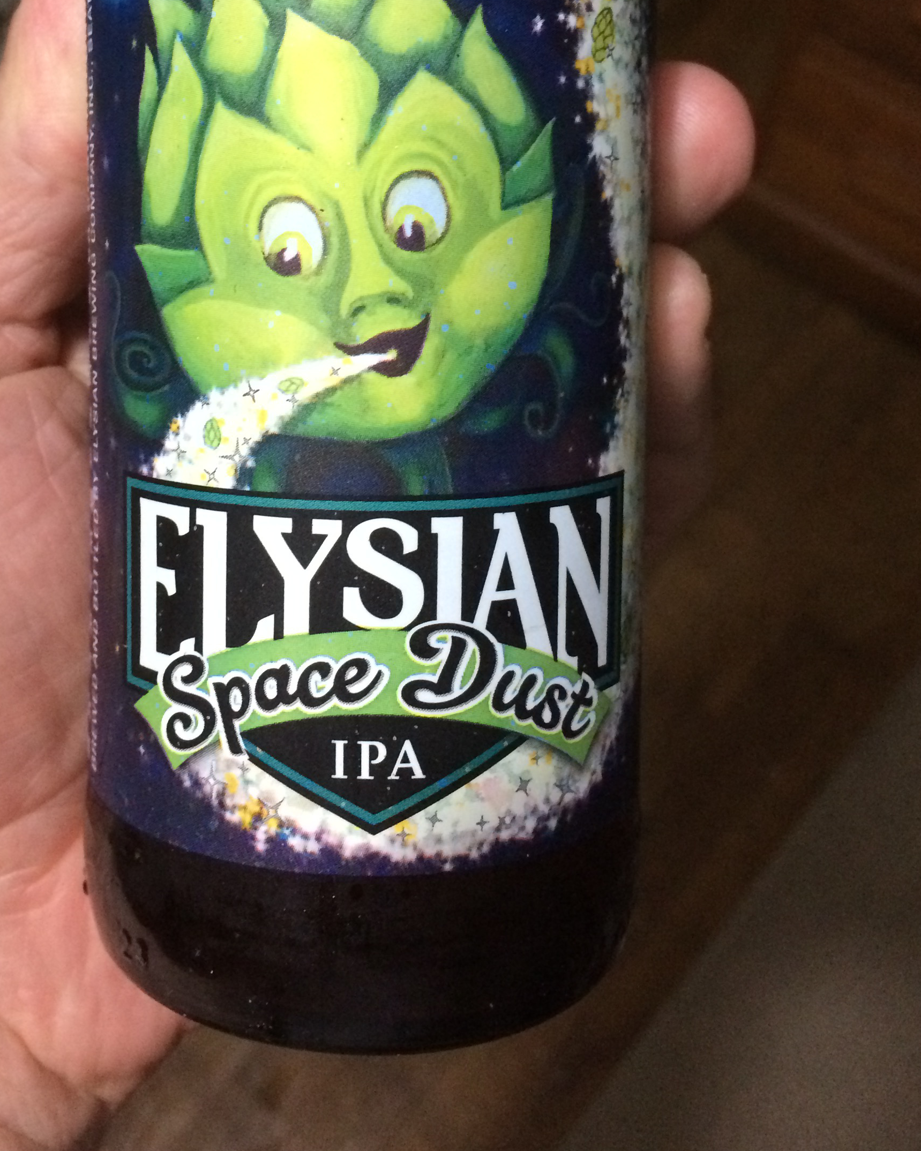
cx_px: 340
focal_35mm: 43
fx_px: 1465
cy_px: 301
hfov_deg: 34.7
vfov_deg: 41.7
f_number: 2.2
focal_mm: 4.15
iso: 320
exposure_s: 1/30
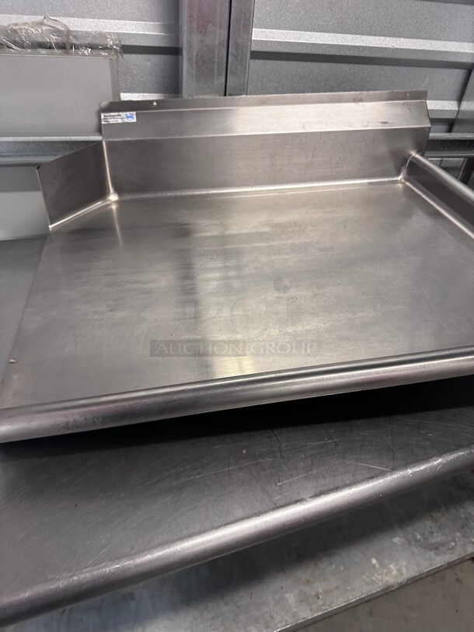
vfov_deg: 71.6
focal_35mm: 24
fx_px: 438
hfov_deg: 56.8
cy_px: 316
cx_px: 237
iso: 320
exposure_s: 1/60
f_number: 1.78
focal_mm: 6.86
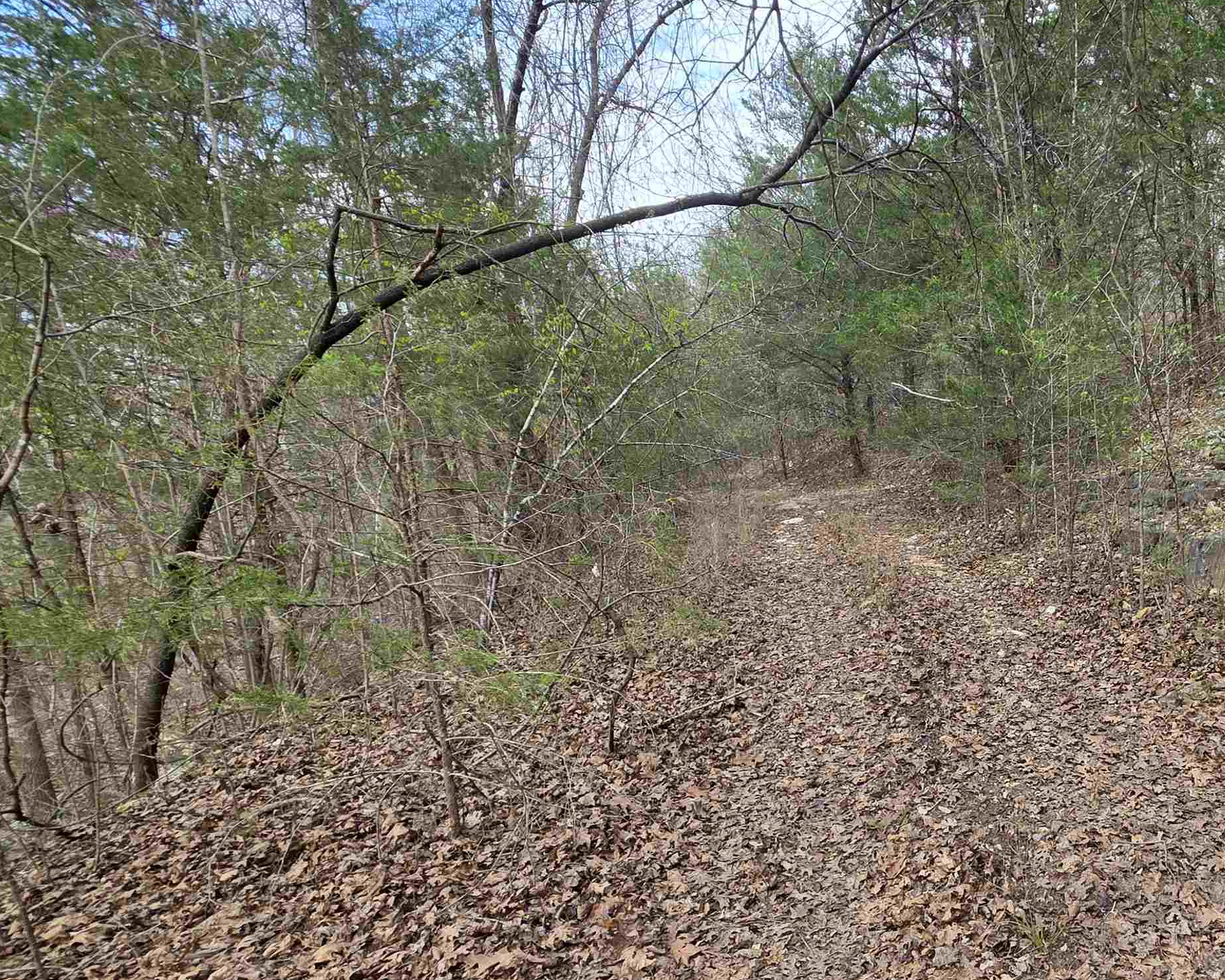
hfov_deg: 69.9
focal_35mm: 21
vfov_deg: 64.5
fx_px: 761
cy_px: 618
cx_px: 983
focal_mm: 2.2
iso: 40
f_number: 1.9
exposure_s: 1/298
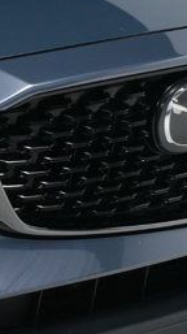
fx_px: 1441
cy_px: 58
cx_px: -214
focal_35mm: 163
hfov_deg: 7.1
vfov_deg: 13.1
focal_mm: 26
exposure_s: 1/160
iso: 100
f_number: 11
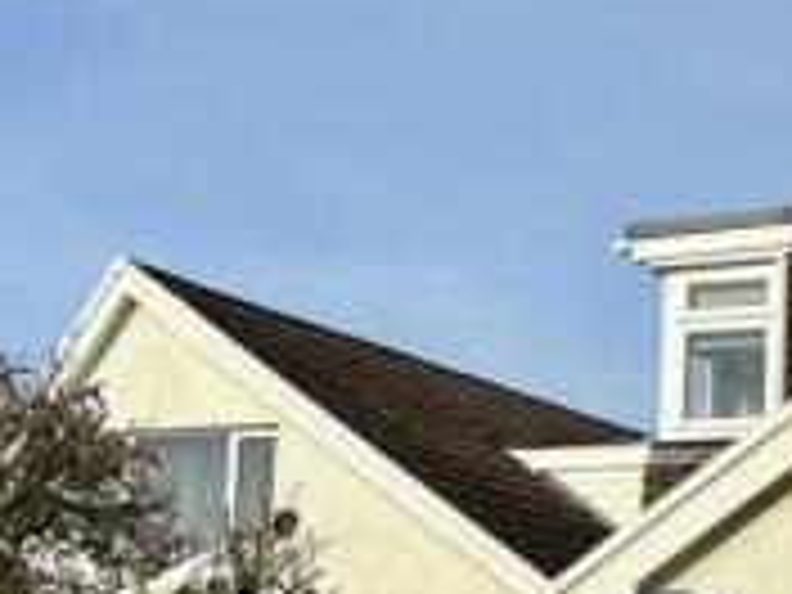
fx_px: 1968
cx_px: 1015
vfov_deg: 16.9
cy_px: 529
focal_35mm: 86
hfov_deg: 20.8
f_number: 1.6
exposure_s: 1/4255
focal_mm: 5.96
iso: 50
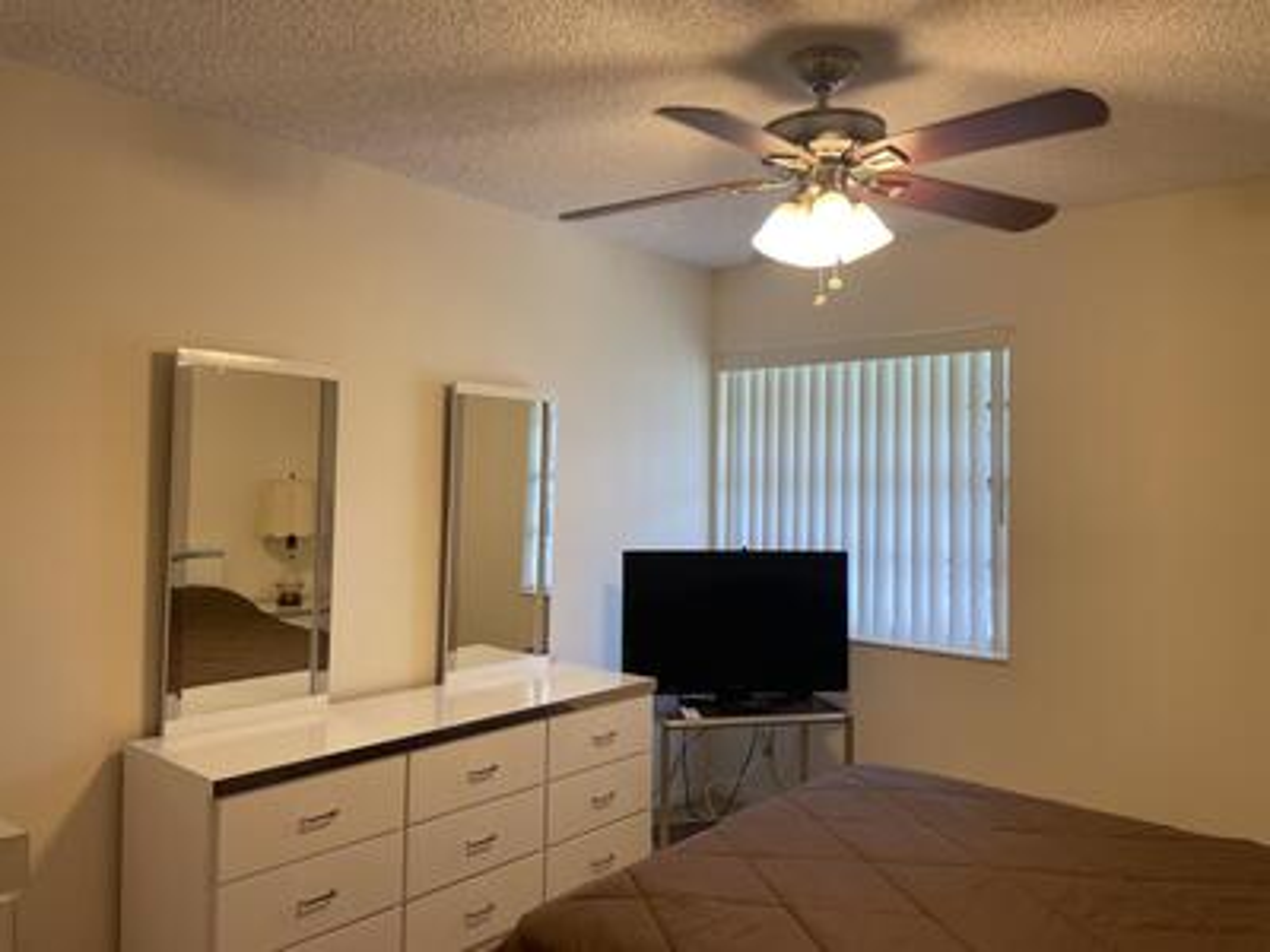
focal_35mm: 26
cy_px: 476
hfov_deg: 67.3
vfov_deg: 53.1
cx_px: 635
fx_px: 954
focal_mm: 4.2
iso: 100
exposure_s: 1/120
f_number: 1.6
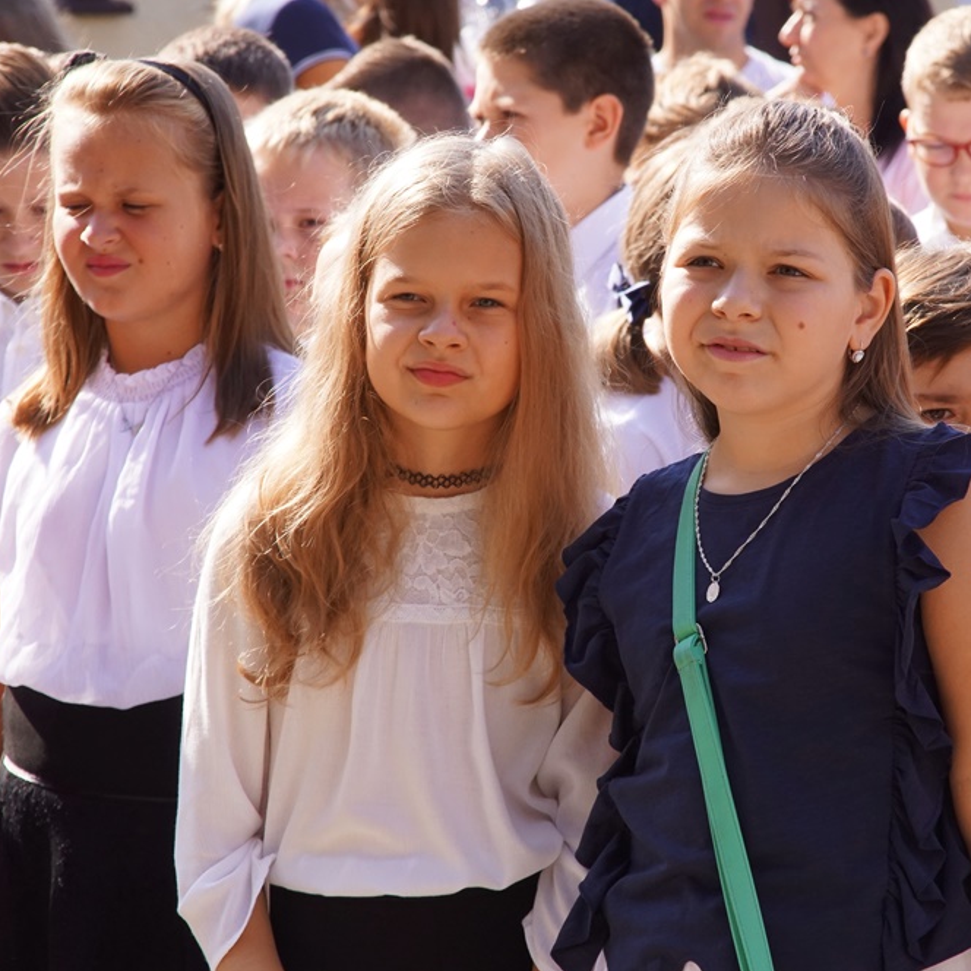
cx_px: 673
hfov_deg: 6.5
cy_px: 486
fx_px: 8537
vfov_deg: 6.5
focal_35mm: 269
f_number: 11
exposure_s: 1/250
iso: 640
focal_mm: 140
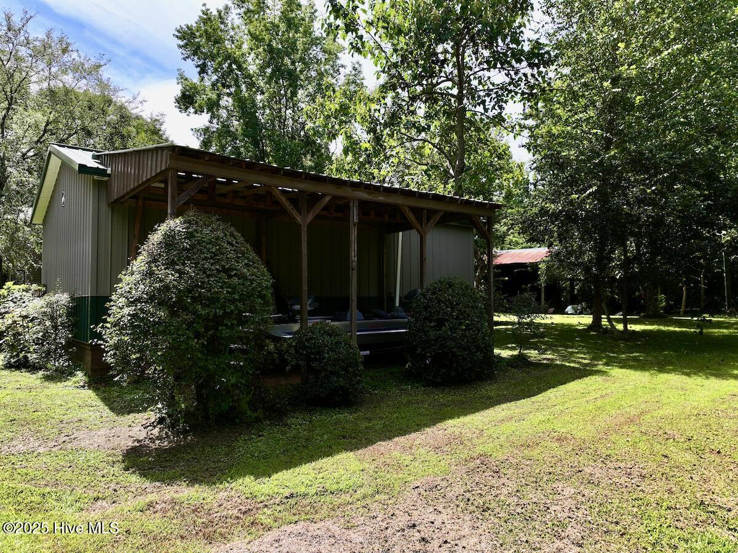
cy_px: 276
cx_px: 369
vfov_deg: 56.8
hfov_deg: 71.6
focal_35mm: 24
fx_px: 511
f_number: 2.8
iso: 170
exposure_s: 1/200
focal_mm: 12.29
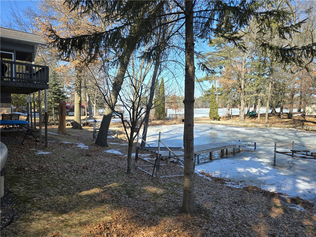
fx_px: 210
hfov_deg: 73.9
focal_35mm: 23
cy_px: 118
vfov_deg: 58.9
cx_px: 158
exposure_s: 1/287
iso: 12
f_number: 1.7
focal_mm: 6.3
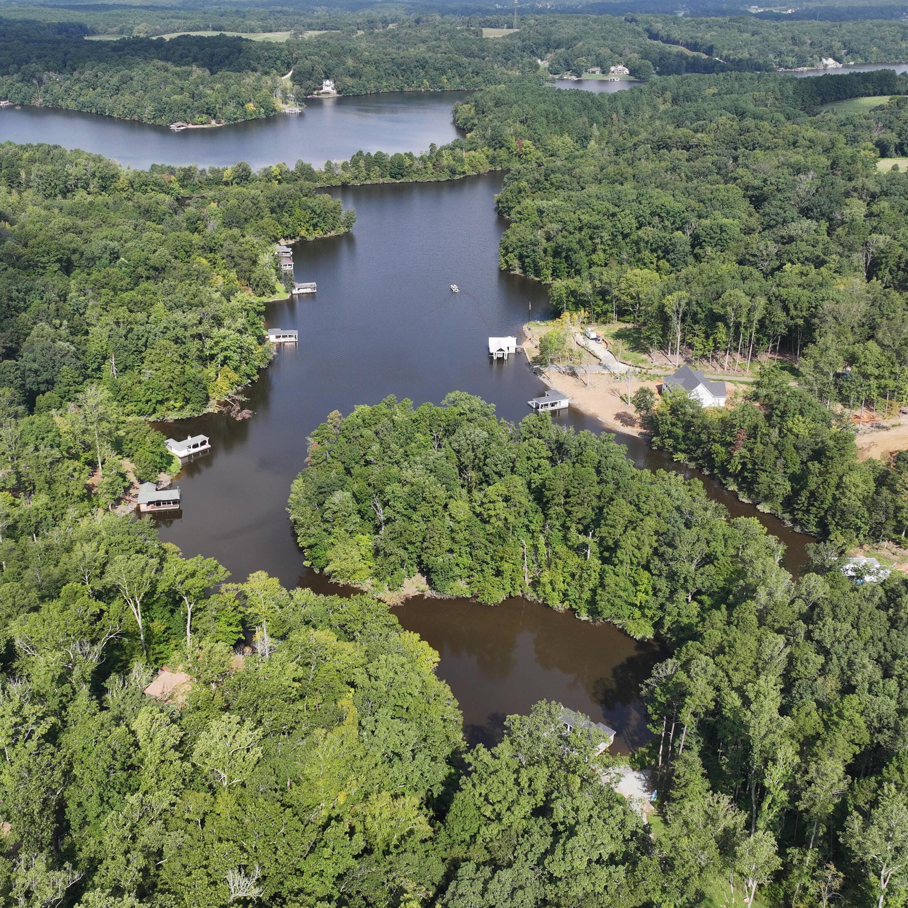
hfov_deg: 55.4
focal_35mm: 29
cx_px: 394
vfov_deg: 55.6
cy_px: 457
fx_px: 861
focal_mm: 12.29
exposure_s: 1/1500
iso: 100
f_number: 2.8
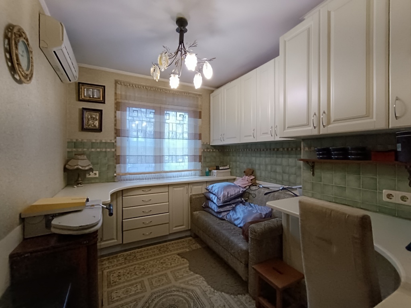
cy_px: 154
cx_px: 206
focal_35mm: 16
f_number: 2.2
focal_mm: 1.66
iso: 652
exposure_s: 1/60
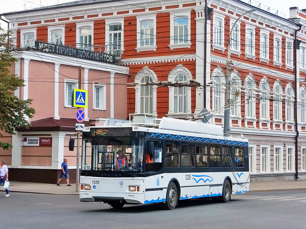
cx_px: 149
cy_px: 114
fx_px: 566
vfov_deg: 22.9
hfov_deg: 30.3
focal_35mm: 64
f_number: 4.5
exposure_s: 1/500
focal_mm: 21.77
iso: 125
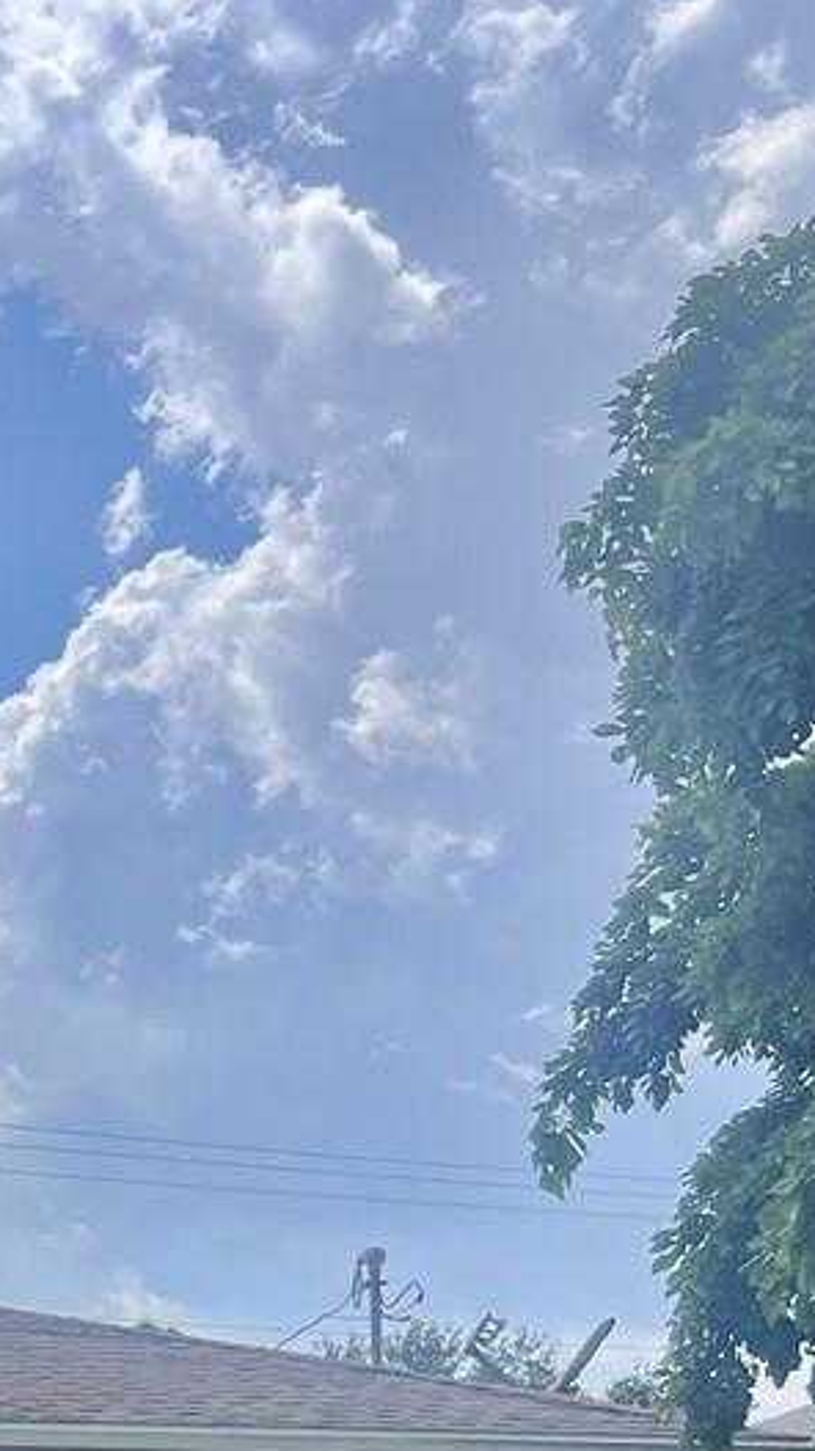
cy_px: 1602
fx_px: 3308
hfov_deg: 11.9
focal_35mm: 86
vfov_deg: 23.2
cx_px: -1022
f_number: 1.5
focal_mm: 5.7
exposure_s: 1/6993
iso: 50
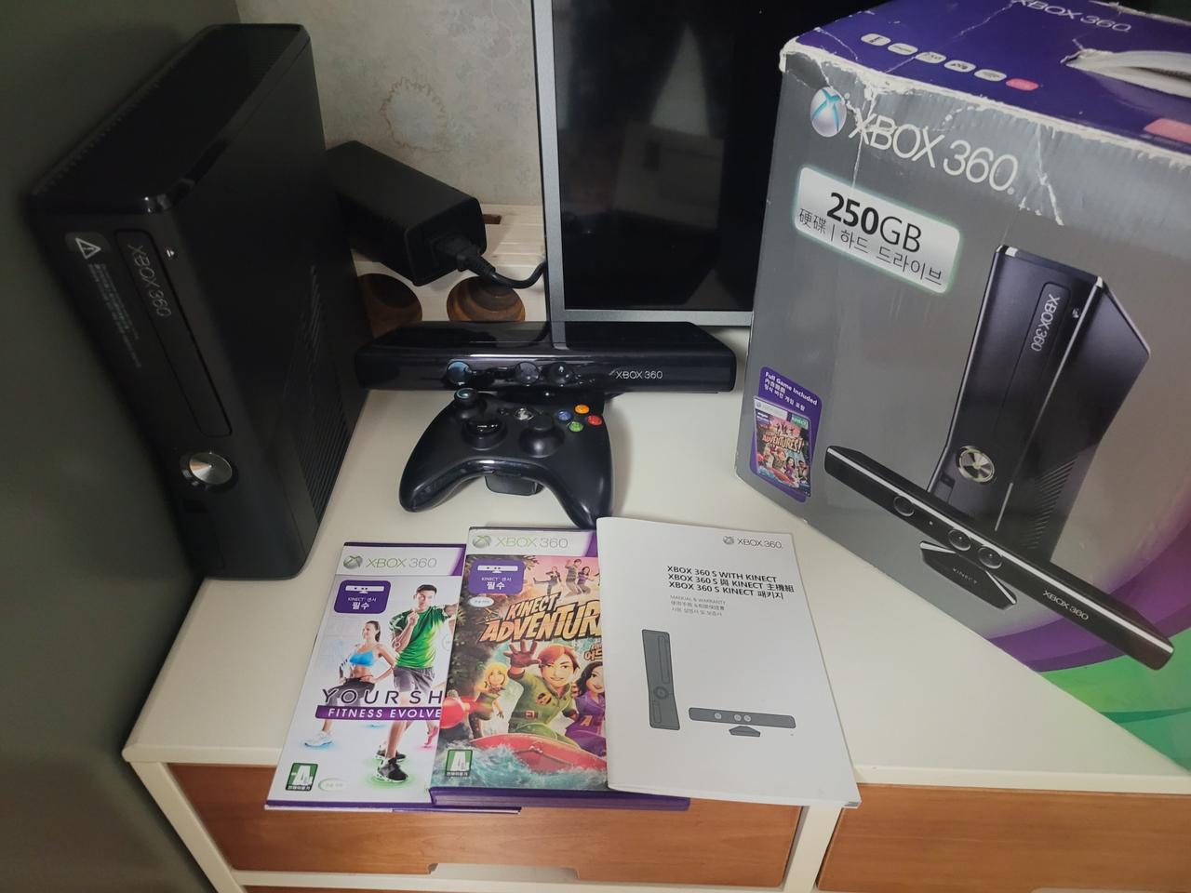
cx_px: 596
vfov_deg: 53.1
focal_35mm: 26
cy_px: 446
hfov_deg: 67.3
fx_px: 895
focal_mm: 5.4
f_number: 1.8
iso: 800
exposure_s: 1/24
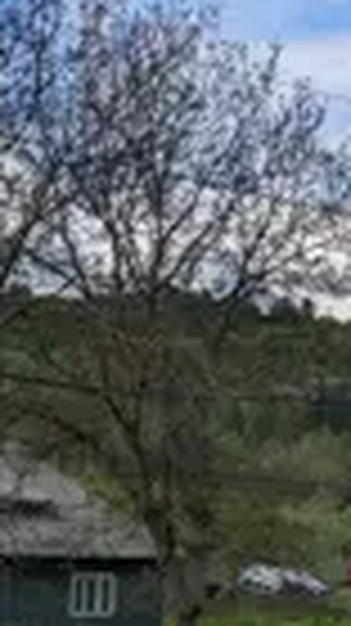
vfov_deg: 27.4
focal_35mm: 75
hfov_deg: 15.5
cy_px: 540
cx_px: -58
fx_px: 1243
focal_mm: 6.81
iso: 45
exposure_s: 1/2309
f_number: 1.85
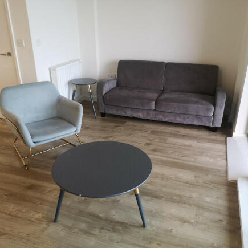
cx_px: 131
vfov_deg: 51.1
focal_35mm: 32
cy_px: 124
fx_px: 259
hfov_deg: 51.1
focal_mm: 5.58
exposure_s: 1/50
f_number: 1.8
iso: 100
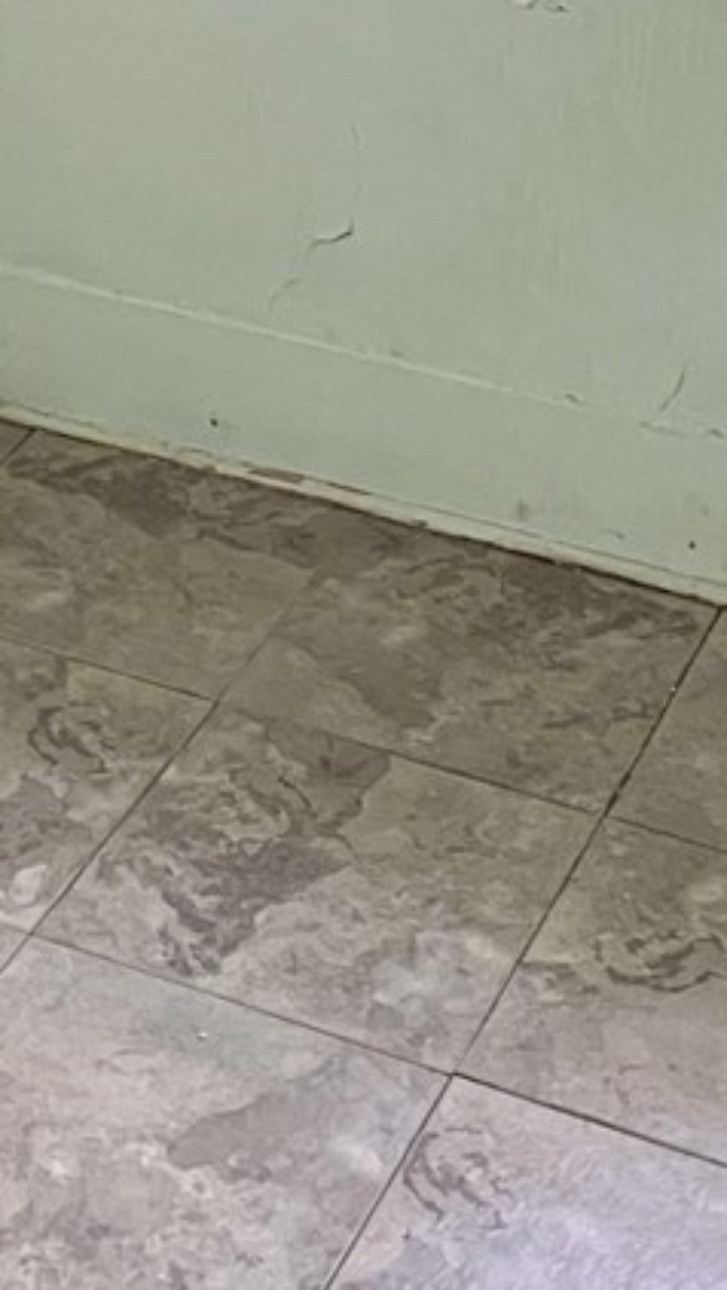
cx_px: 171
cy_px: -462
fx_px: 3523
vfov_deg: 19.0
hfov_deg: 11.7
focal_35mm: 103
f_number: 1.6
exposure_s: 1/60
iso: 80
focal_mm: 4.2
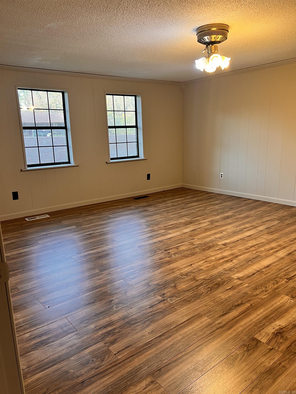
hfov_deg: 53.1
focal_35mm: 26
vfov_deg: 67.3
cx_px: 148
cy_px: 197
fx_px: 296
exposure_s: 1/60
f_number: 1.5
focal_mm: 5.7
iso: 80
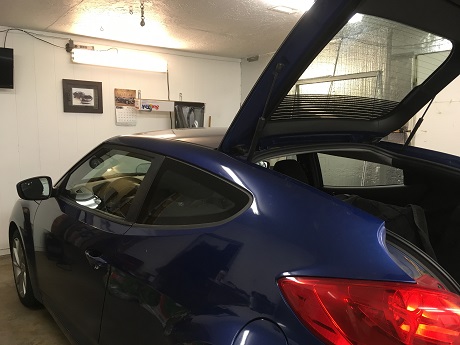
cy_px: 172
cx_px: 230
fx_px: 385
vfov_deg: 48.2
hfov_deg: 61.7
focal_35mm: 29
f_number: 2.2
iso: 80
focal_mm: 4.15
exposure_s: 1/30
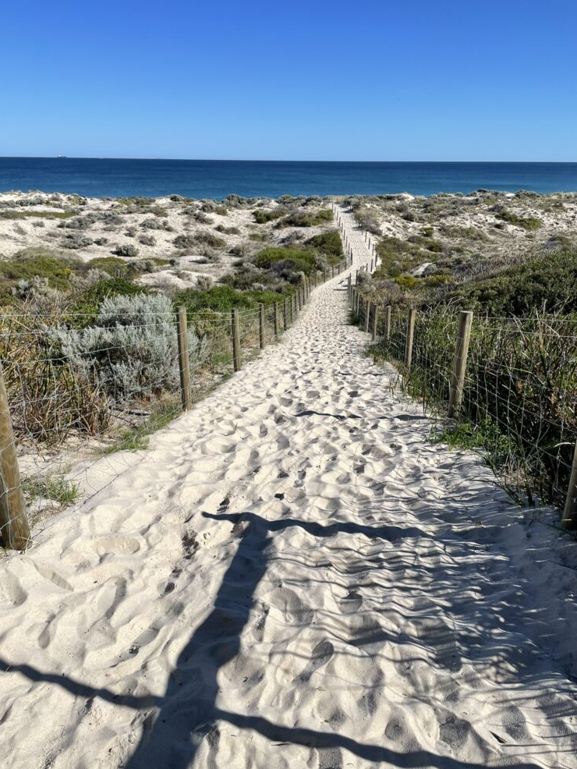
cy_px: 398
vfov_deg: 65.3
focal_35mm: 27
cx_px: 290
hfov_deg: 51.4
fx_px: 600
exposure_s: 1/5814
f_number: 1.6
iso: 32
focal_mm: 4.2
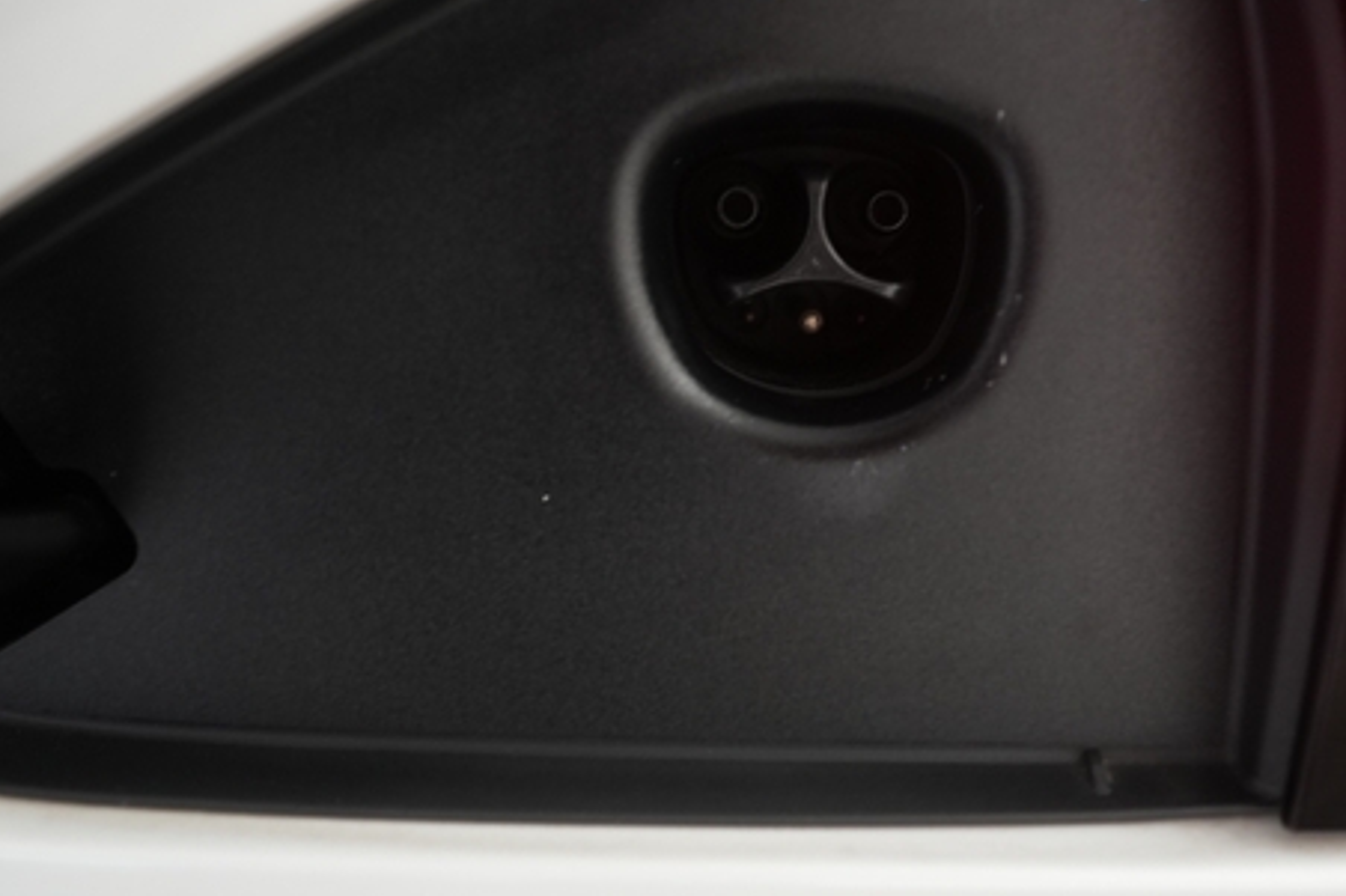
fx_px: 1271
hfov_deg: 55.8
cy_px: 357
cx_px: 691
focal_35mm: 34
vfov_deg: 38.7
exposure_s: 1/60
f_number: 2.8
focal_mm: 24
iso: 1250
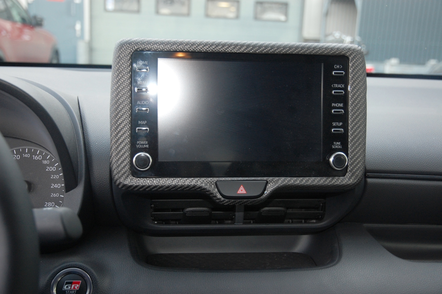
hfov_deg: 43.6
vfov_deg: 29.8
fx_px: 552
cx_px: 221
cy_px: 147
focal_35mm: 45
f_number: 4.5
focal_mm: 30
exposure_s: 1/60
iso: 400
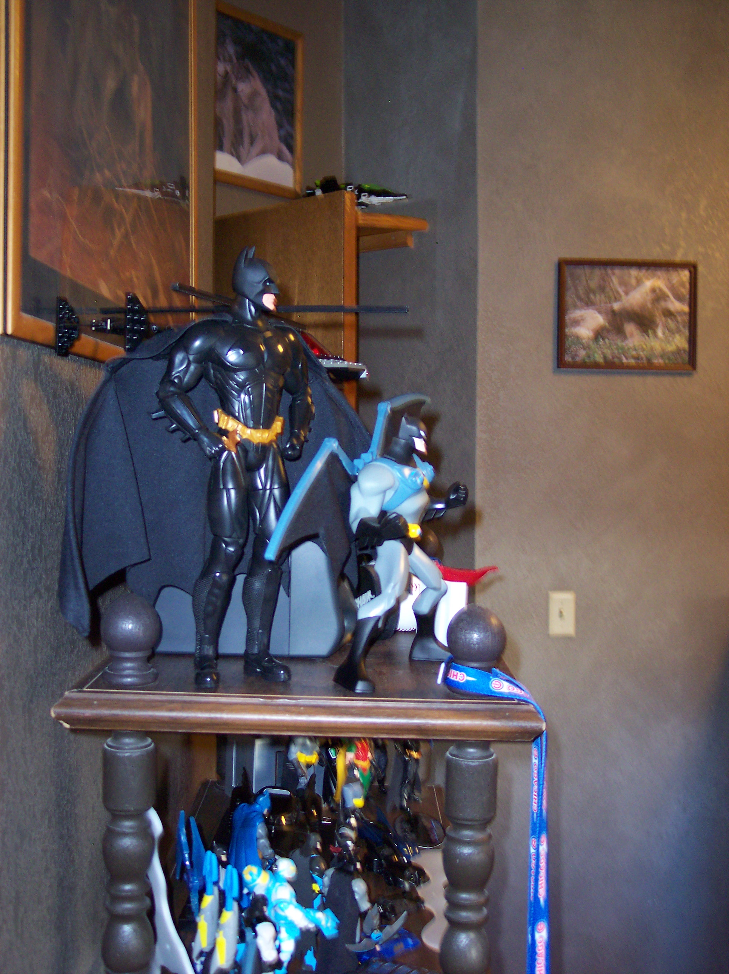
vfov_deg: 49.0
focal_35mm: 38
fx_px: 1068
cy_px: 487
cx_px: 364
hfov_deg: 37.7
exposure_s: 1/30
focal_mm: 8
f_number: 2.8
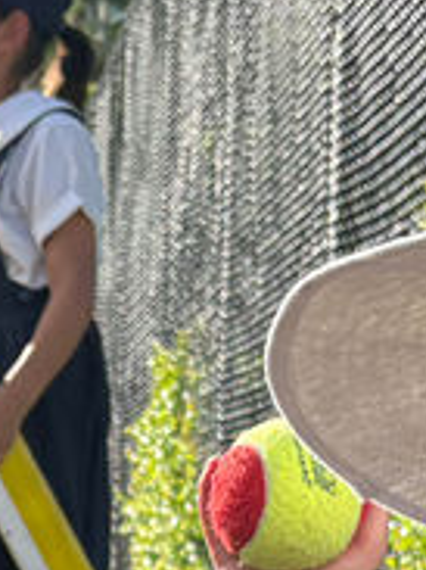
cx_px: -395
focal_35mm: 182
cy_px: 903
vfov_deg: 10.4
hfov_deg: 7.8
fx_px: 2990
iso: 64
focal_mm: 5.96
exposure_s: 1/1451
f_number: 1.6
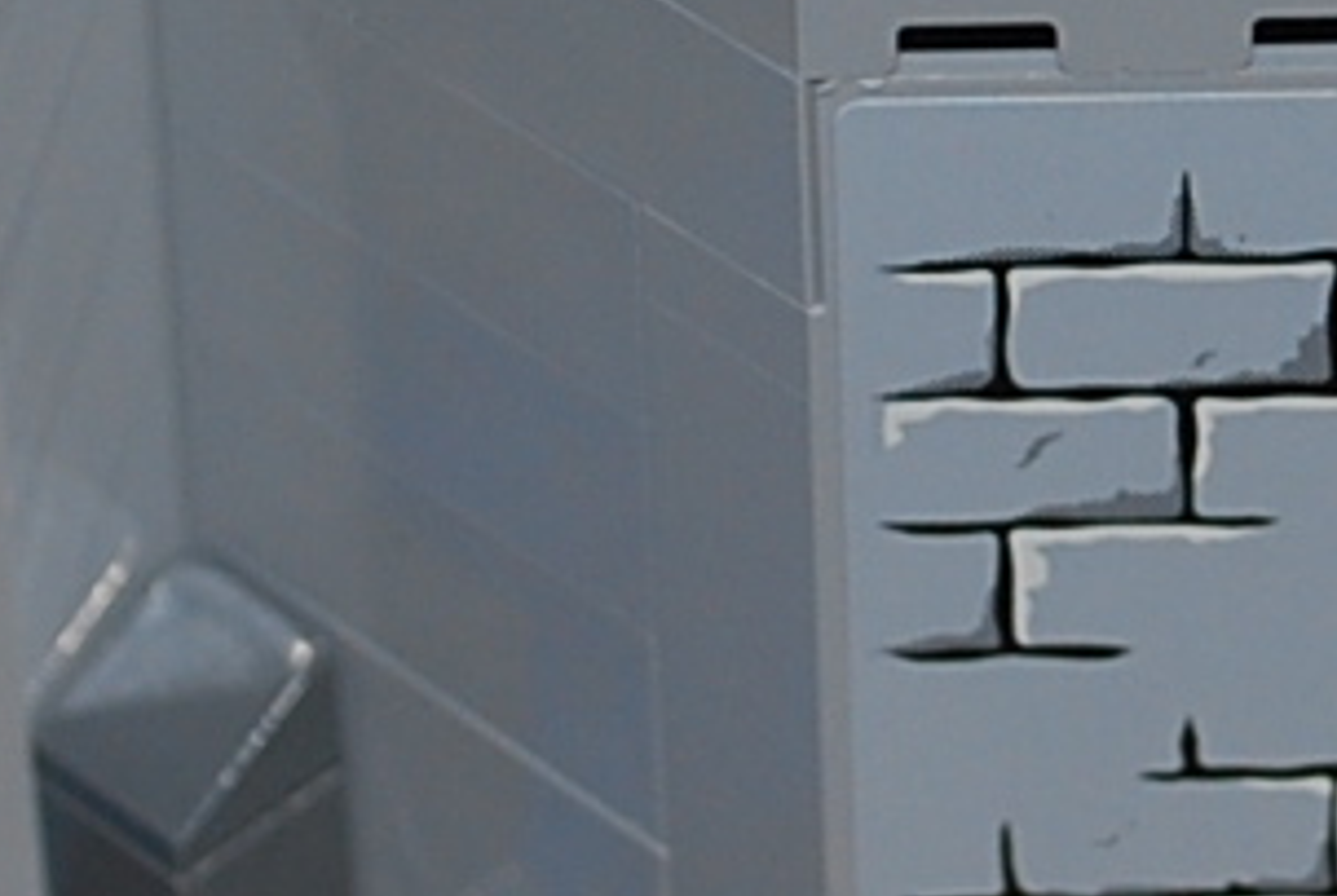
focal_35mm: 326
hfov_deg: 6.3
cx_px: 1377
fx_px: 12125
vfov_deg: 4.2
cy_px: -305
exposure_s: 1/60
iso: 200
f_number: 5
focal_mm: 34
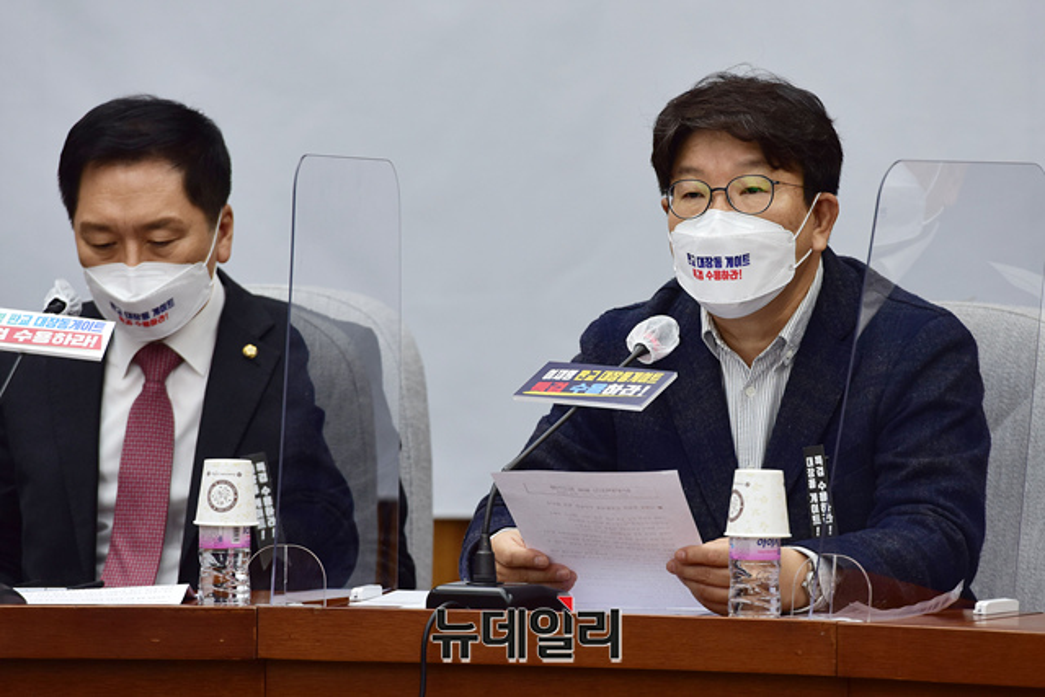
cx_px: 522
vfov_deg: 6.9
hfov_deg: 10.3
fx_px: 5806
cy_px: 348
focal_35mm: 200
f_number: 4.5
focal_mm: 200
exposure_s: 1/320
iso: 500
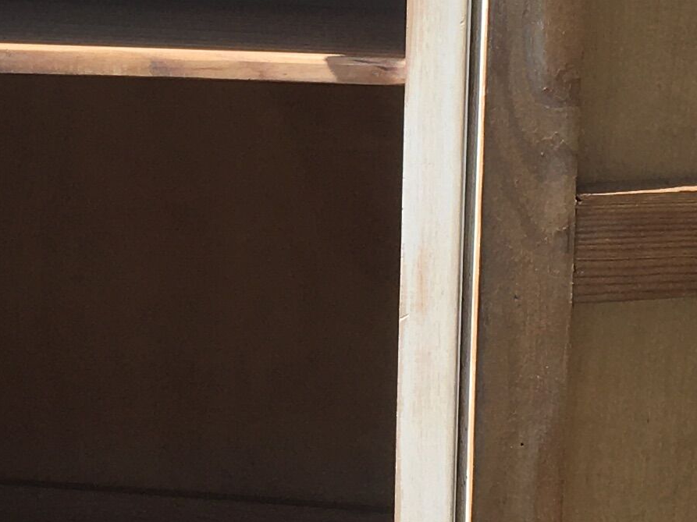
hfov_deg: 14.9
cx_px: 48
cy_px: 94
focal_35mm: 131
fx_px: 2637
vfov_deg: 11.3
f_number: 2.2
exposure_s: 1/1221
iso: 25
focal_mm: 4.15
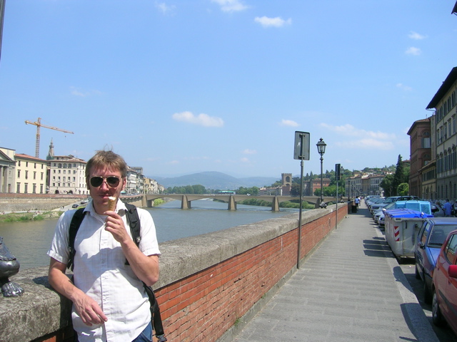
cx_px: 228
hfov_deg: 52.6
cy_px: 171
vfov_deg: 40.7
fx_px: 462
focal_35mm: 35
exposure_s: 1/402
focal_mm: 5.4
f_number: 4.8
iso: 50
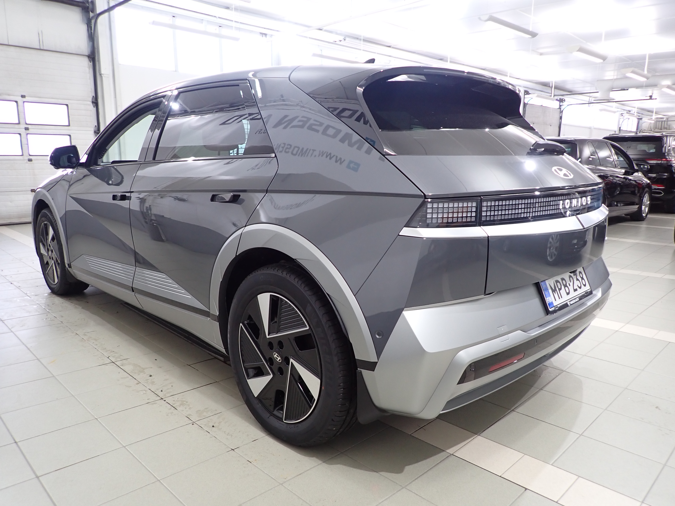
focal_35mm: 25
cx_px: 338
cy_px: 253
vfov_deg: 54.9
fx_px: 487
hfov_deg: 69.4
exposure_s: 1/40
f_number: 2
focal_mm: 4.5
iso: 200
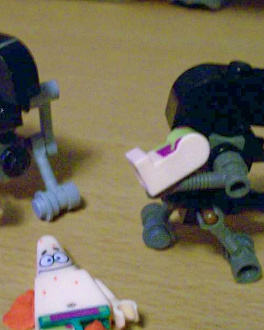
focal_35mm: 73
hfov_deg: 20.9
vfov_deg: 26.0
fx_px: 713
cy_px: 199
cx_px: 91
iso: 160
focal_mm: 7.6
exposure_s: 1/4
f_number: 3
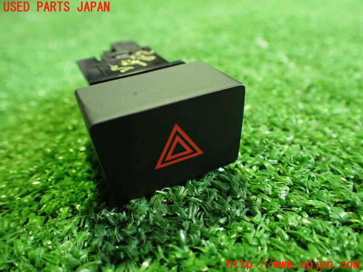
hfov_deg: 60.0
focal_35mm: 30
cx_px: 182
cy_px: 136
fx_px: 315
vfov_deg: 46.8
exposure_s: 1/30
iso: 800
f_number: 2.3
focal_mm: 5.4
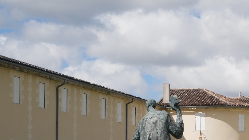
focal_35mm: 129
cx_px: 227
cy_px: 163
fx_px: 852
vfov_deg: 9.3
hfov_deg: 16.4
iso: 200
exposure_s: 1/400
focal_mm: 30
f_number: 10
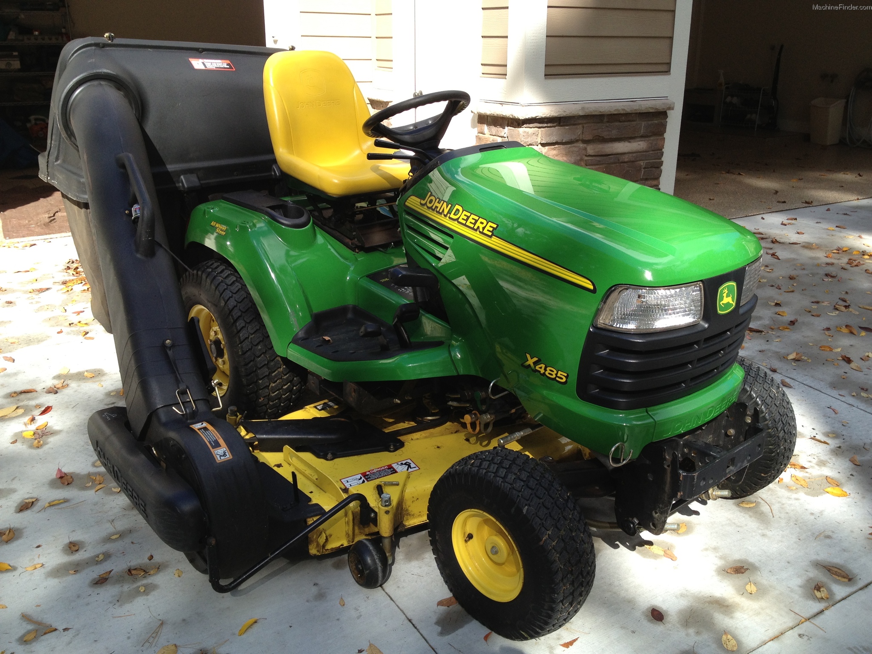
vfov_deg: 40.7
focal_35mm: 35
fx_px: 882
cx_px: 436
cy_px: 327
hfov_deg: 52.6
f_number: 2.4
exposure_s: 1/600
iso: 50
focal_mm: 4.28
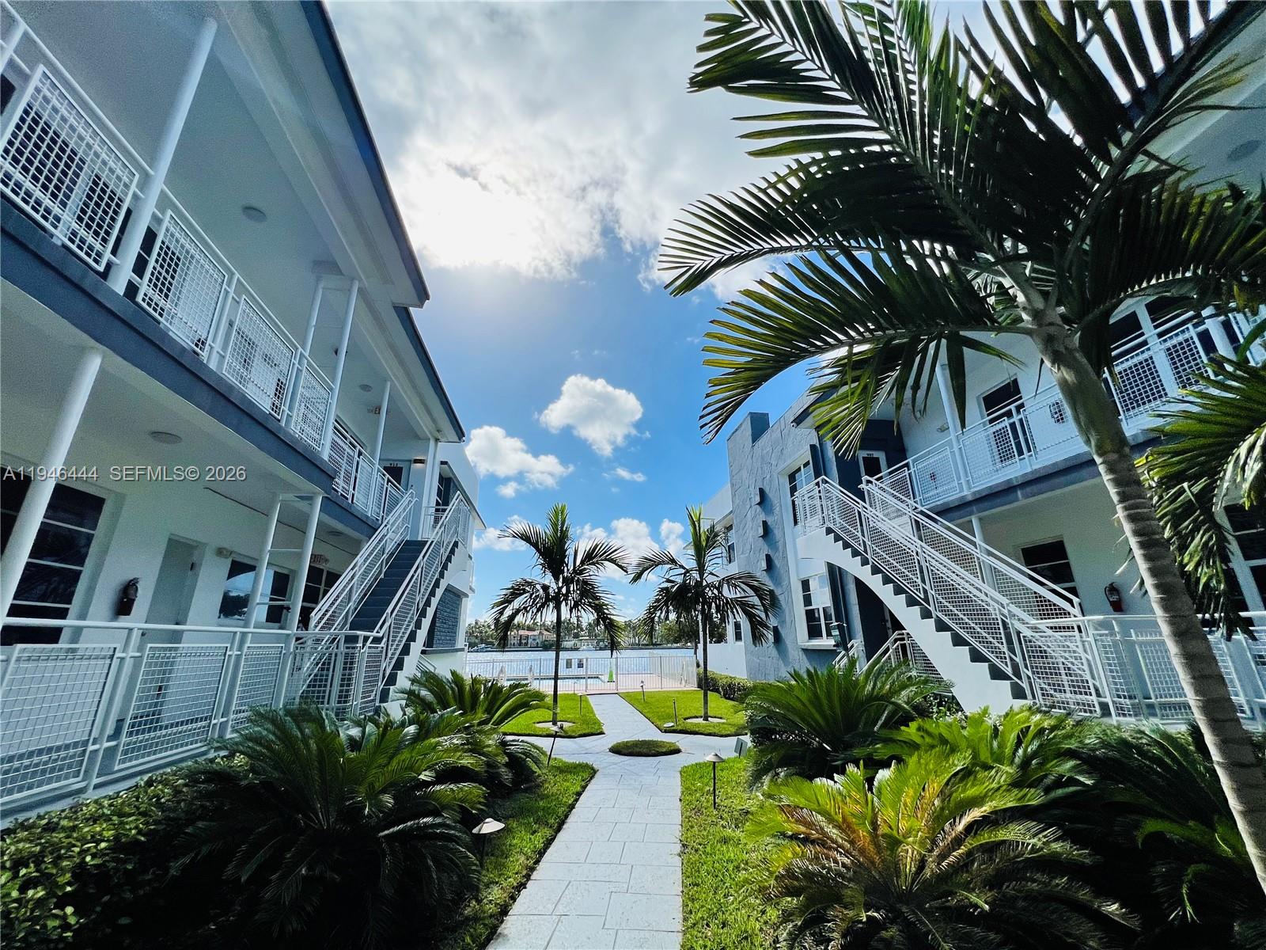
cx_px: 633
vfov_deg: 89.9
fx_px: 475
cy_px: 475
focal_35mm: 13
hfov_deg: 106.2
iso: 40
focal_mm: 1.57
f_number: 1.8
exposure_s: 1/4065
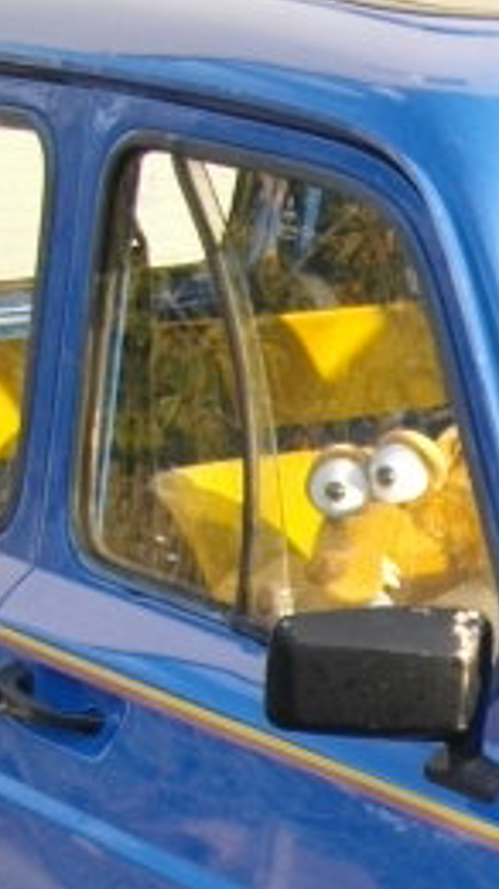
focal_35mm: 133
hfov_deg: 8.7
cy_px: 1057
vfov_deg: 15.6
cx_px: 964
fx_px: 3133
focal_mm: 5.7
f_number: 2.9
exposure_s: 1/200
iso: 100
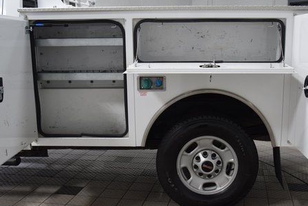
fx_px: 402
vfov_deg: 28.6
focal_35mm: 47
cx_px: 187
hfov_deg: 41.7
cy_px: 131
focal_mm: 22
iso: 800
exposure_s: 1/60
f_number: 3.8
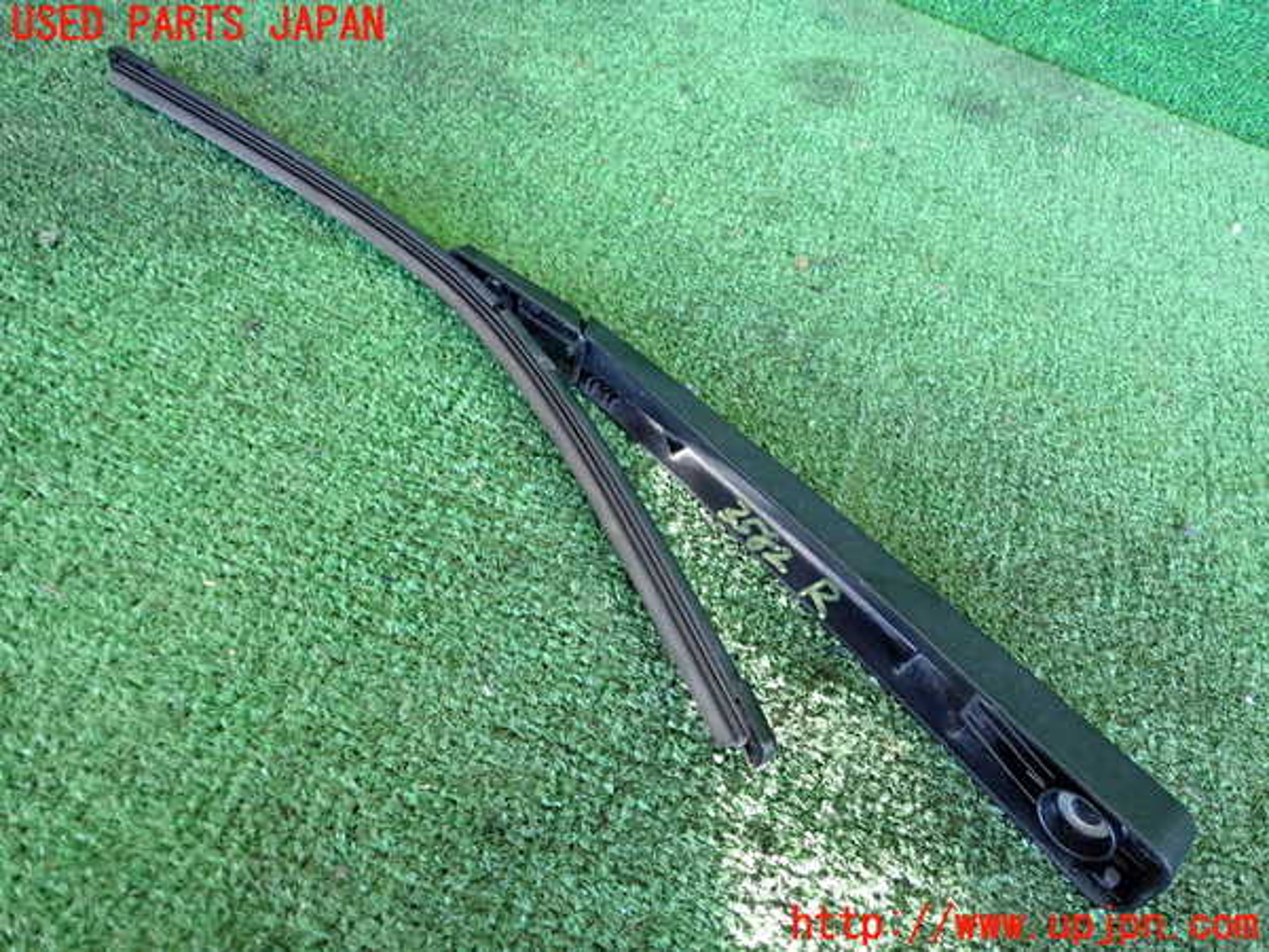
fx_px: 1100
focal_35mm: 30
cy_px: 476
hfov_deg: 60.0
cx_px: 634
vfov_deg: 46.8
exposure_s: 1/125
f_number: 2.3
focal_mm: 5.4
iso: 500
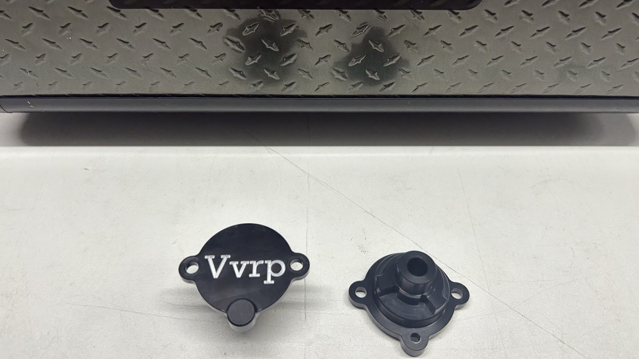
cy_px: 146
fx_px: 491
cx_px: 318
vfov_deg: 40.0
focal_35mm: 29
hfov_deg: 66.1
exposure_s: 1/100
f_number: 1.5
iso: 64
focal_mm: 5.7
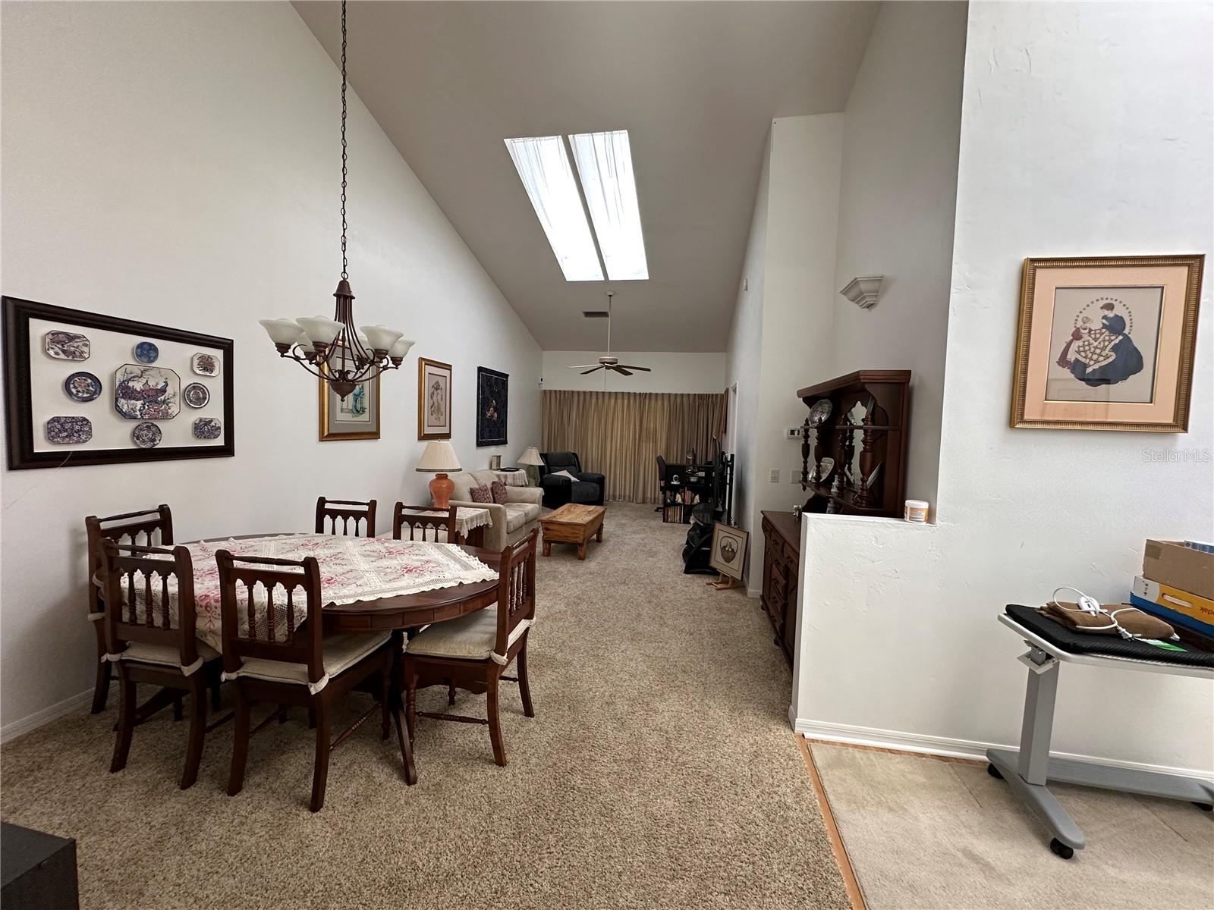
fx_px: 491
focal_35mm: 14
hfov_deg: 102.1
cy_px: 455
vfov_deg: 85.7
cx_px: 607
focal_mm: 2.22
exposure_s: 1/120
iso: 250
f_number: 2.2
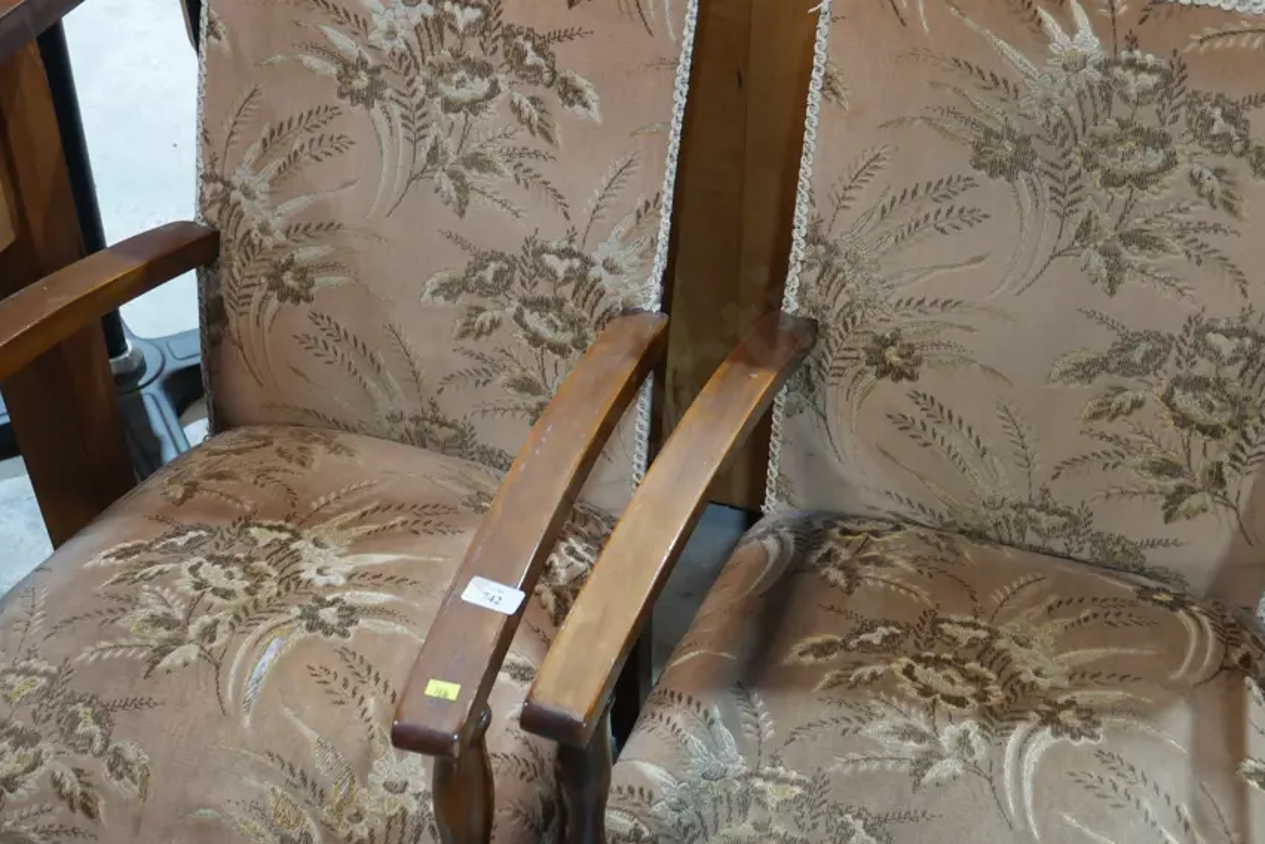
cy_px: 414
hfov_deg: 39.6
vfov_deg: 27.0
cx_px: 659
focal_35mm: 50
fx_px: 1757
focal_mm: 20
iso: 1000
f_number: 4.4
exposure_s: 1/60
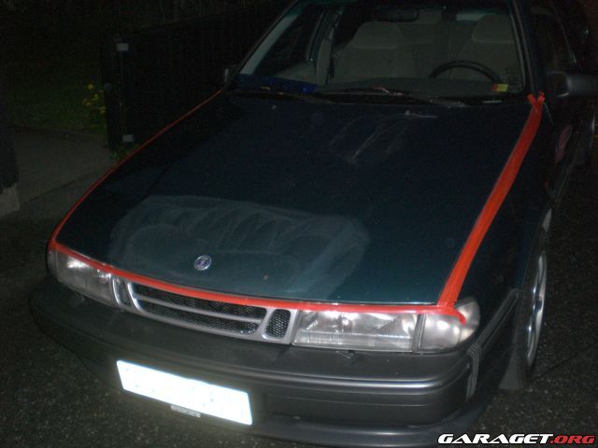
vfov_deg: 37.7
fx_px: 656
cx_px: 299
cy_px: 224
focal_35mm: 38
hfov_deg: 49.0
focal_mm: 6.3
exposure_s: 1/60
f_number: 3.1
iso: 200
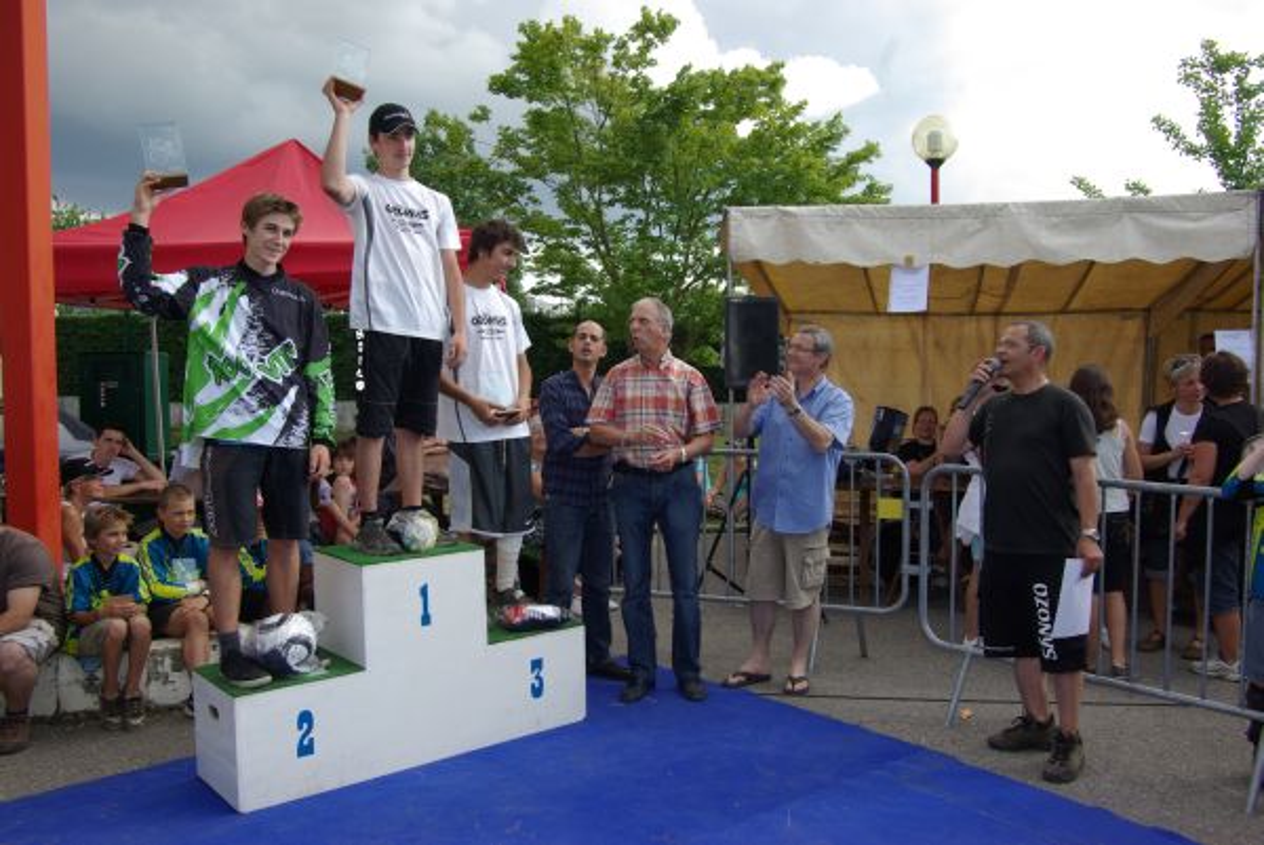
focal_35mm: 30
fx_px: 1054
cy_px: 422
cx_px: 632
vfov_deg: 43.7
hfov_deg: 61.9
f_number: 8
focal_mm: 20
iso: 100
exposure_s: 1/90
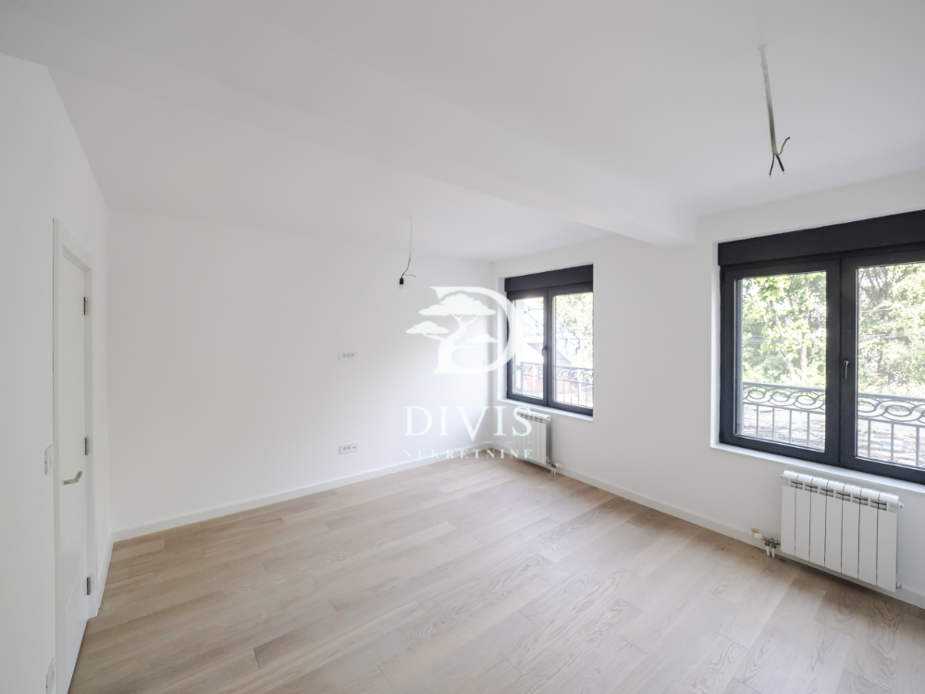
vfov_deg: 85.7
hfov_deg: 102.1
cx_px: 462
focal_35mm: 14
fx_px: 374
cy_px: 347
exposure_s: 1/80
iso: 400
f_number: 4
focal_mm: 7
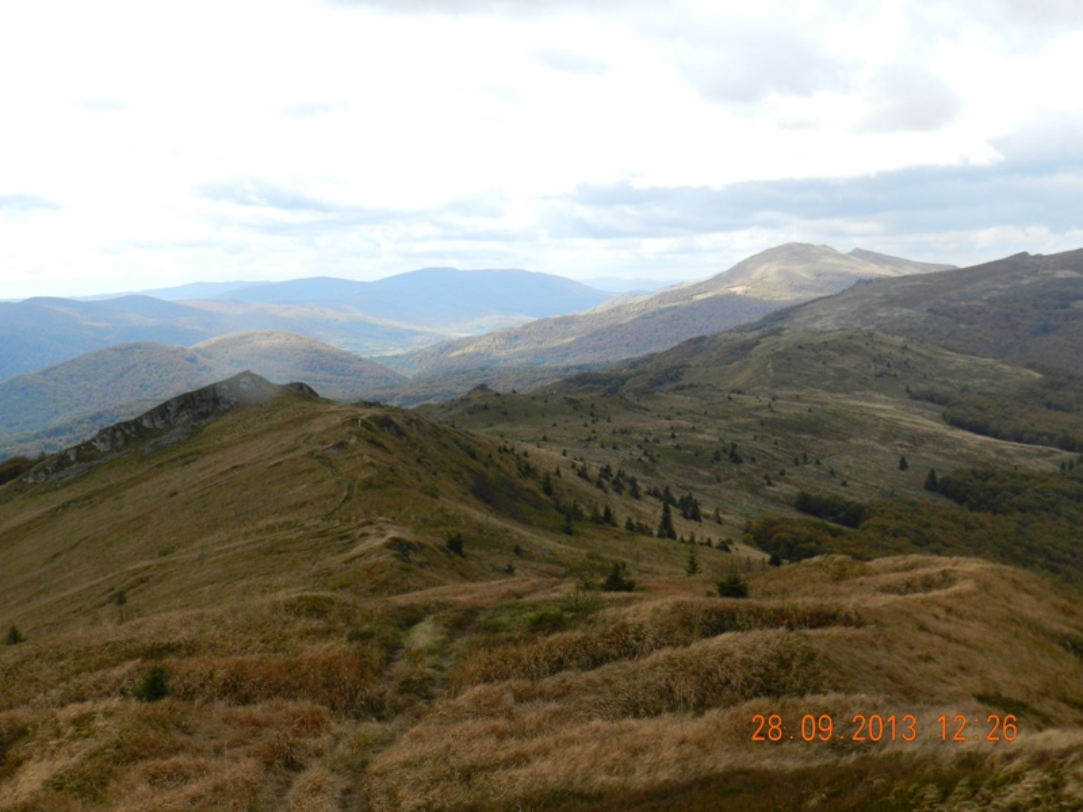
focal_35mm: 46
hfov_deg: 41.2
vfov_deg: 31.5
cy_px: 406
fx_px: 1439
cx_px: 542
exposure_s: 1/400
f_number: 4.2
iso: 160
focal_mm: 8.1
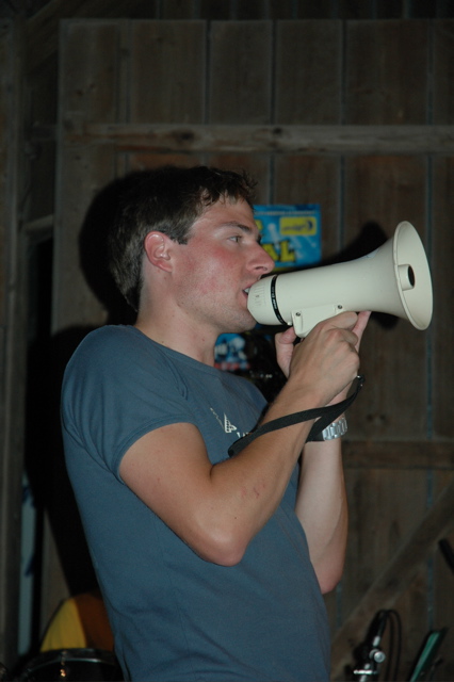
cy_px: 341
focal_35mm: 105
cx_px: 227
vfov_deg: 19.5
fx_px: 1988
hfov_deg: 13.0
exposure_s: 1/60
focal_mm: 70
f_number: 4.5
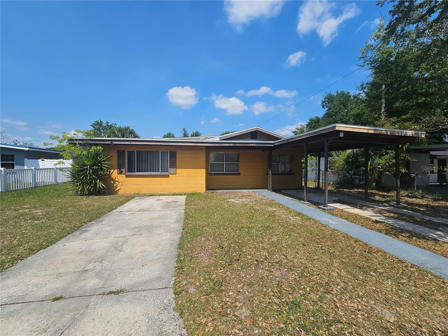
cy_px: 168
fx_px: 168
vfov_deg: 89.9
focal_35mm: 13
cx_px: 224
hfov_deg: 106.2
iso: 50
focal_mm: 2.2
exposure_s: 1/3550
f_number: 2.2
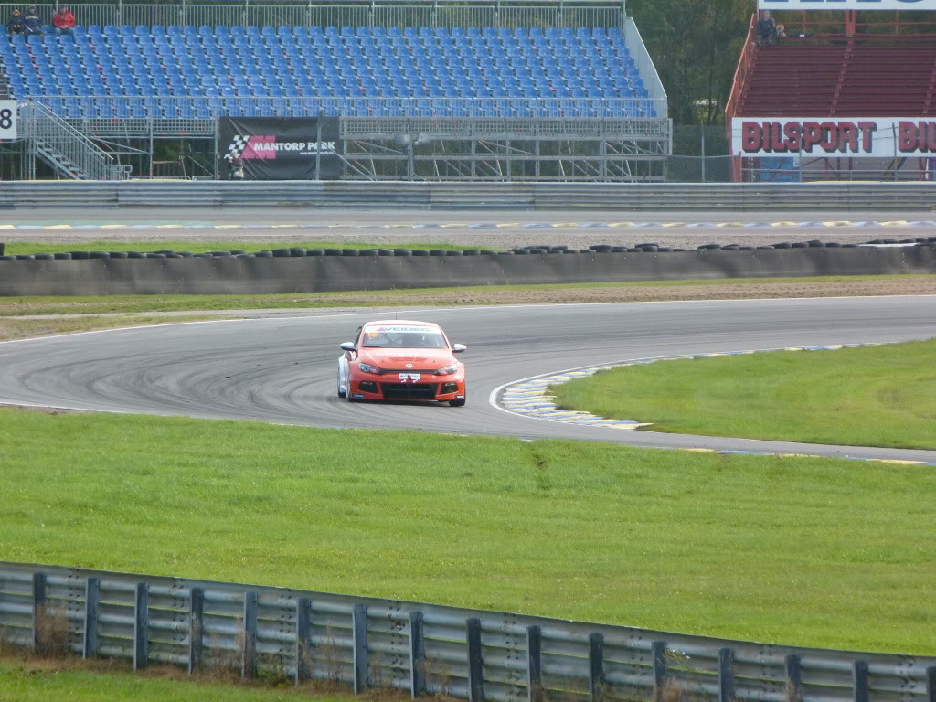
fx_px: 13682
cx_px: 468
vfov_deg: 2.9
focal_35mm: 506
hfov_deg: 3.9
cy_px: 351
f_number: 4.6
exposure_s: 1/500
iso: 320
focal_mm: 91
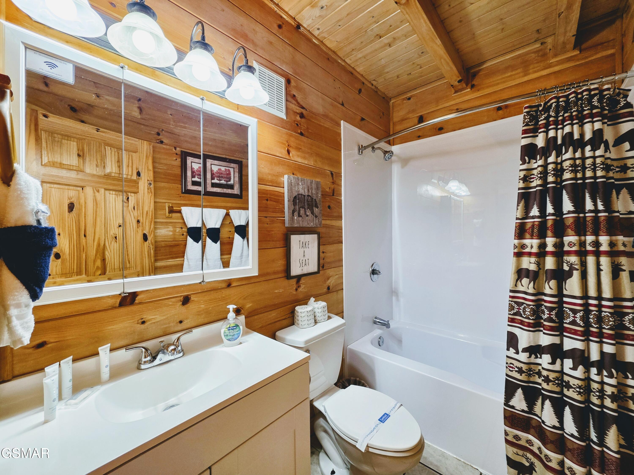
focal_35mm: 13
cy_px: 238
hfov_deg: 106.2
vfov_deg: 89.9
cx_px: 317
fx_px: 238
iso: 80
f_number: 1.9
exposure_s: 1/40
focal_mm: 2.2
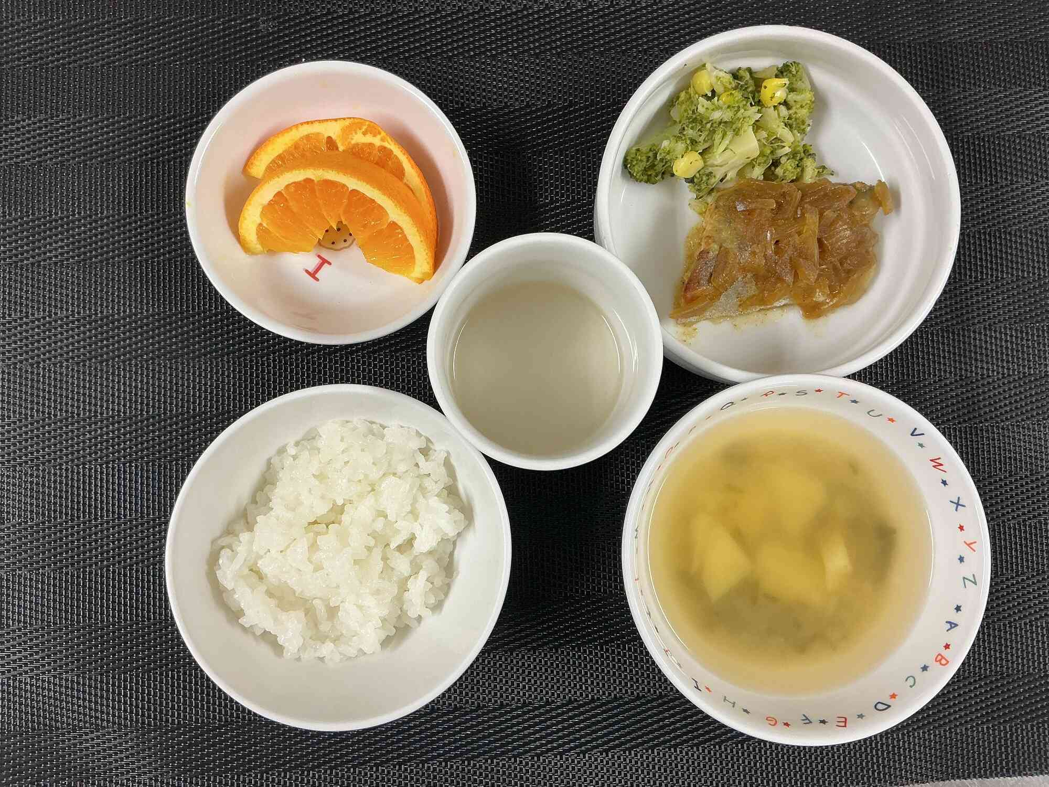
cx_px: 524
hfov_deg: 61.7
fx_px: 879
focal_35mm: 29
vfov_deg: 48.2
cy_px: 394
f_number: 1.8
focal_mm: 3
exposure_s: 1/60
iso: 64
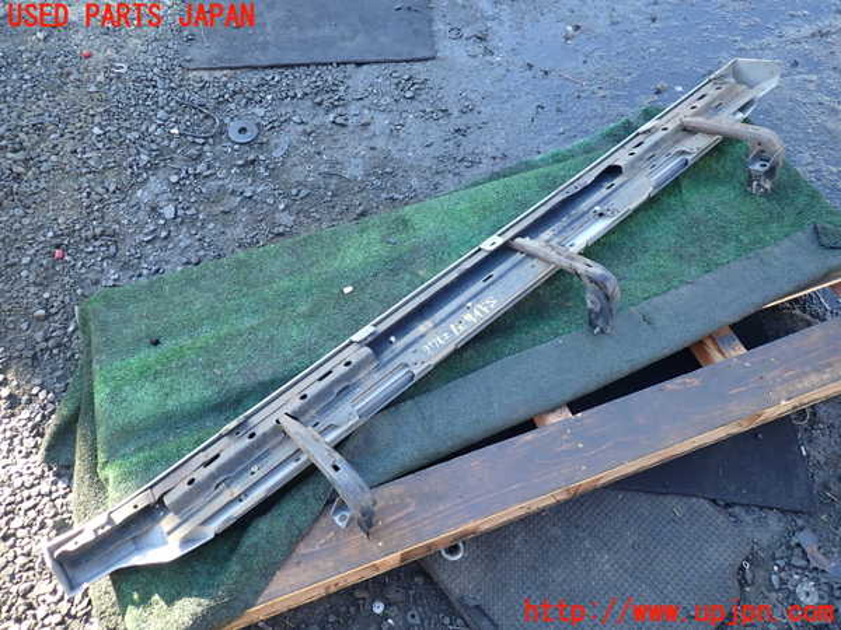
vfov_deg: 54.9
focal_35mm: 25
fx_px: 607
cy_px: 315
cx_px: 420
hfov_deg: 69.4
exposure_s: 1/100
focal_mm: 4.5
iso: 100
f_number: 2
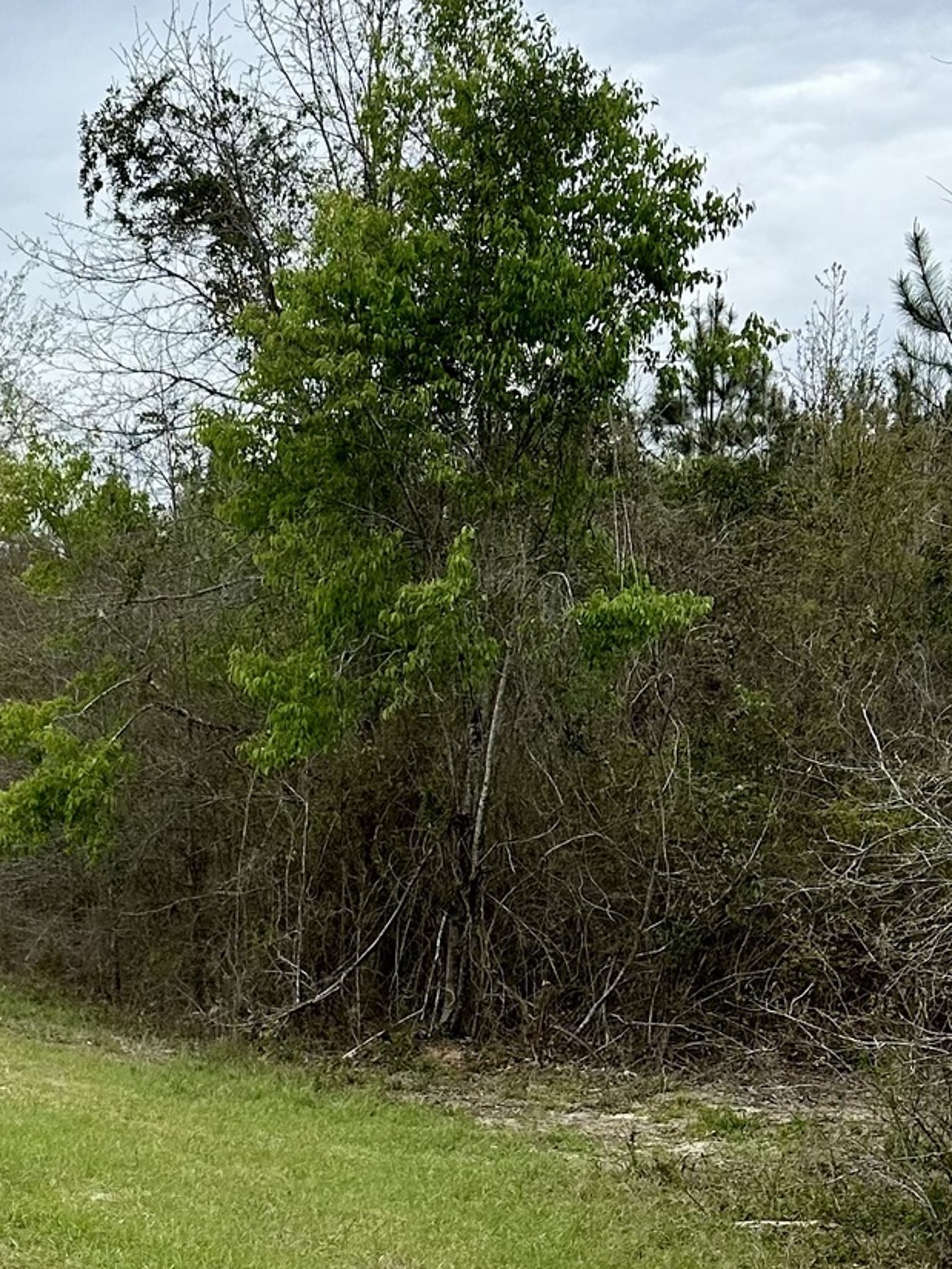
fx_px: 2456
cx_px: -12
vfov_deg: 27.7
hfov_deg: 21.1
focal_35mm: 67
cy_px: 1183
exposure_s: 1/3155
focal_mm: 6.86
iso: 80
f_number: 1.78
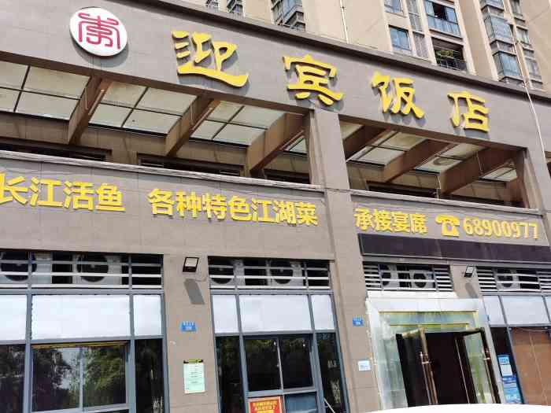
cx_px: 276
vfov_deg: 37.7
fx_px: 605
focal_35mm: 38
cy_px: 206
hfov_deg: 49.0
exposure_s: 1/1667
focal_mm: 5.58
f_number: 1.8
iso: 50
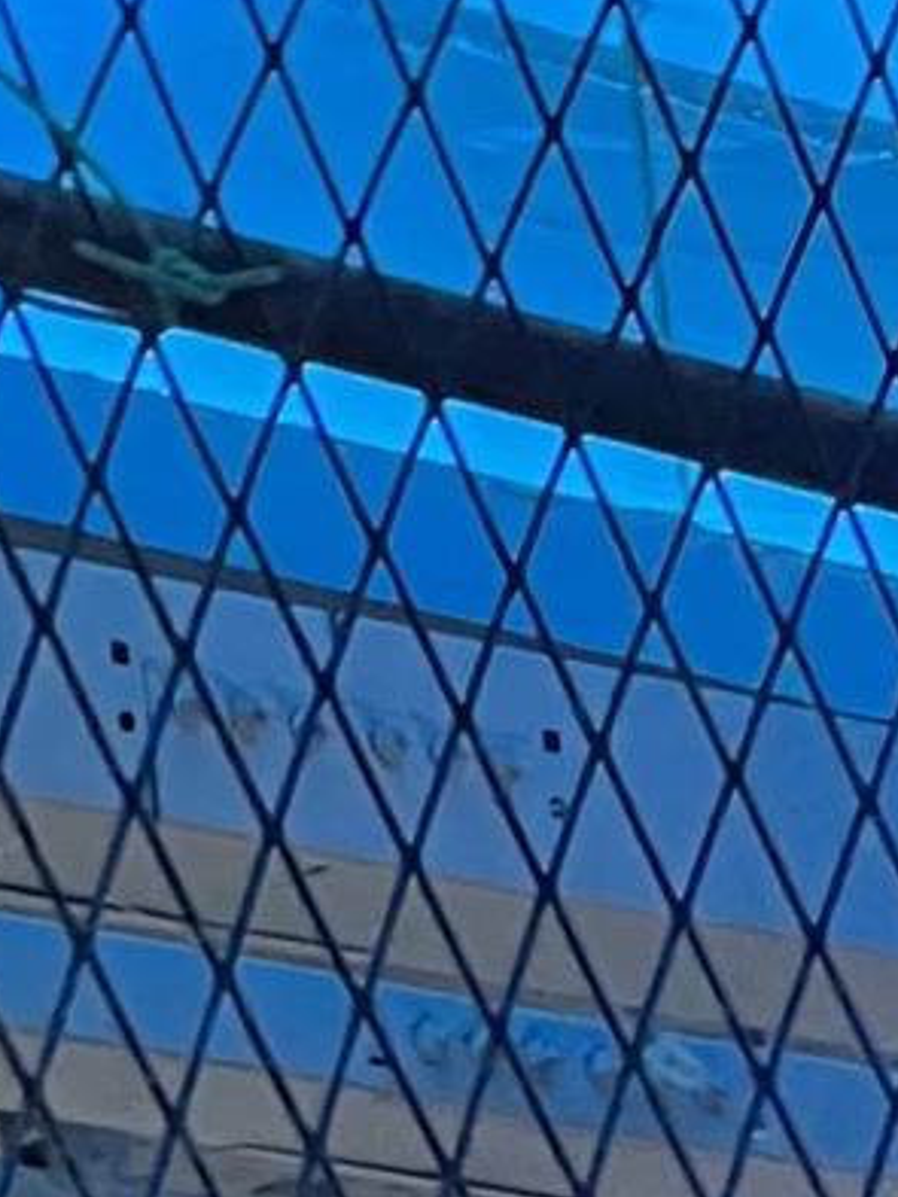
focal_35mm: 392
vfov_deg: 5.0
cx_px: 2067
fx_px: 13552
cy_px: 1422
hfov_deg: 3.7
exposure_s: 1/25
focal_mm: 9
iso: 1250
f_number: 2.8
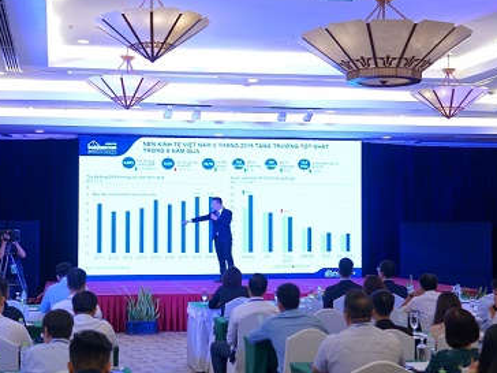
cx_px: 209
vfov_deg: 25.7
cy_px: 186
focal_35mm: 57
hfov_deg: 33.7
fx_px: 818
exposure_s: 1/50
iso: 400
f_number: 3.2
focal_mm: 30
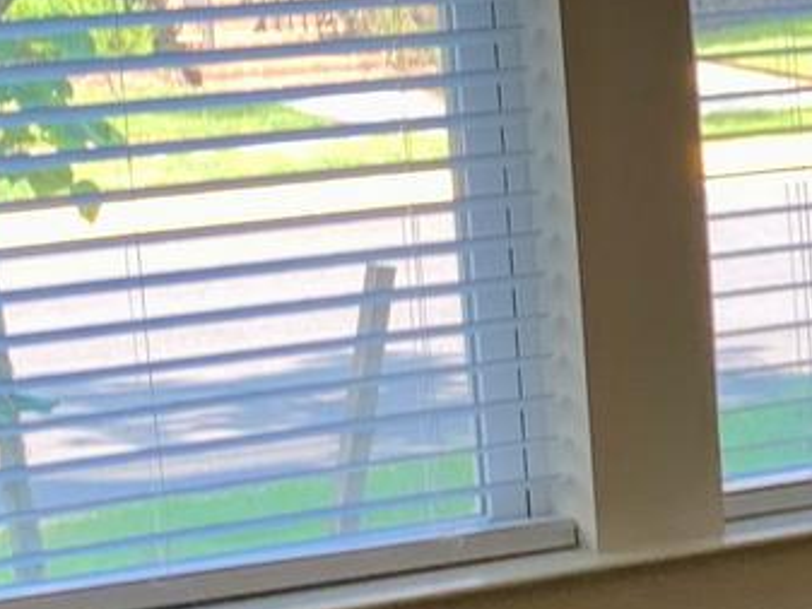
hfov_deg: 11.7
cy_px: 241
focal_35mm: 158
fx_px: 3708
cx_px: 1400
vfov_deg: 9.4
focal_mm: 4.25
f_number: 1.8
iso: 64
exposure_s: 1/120
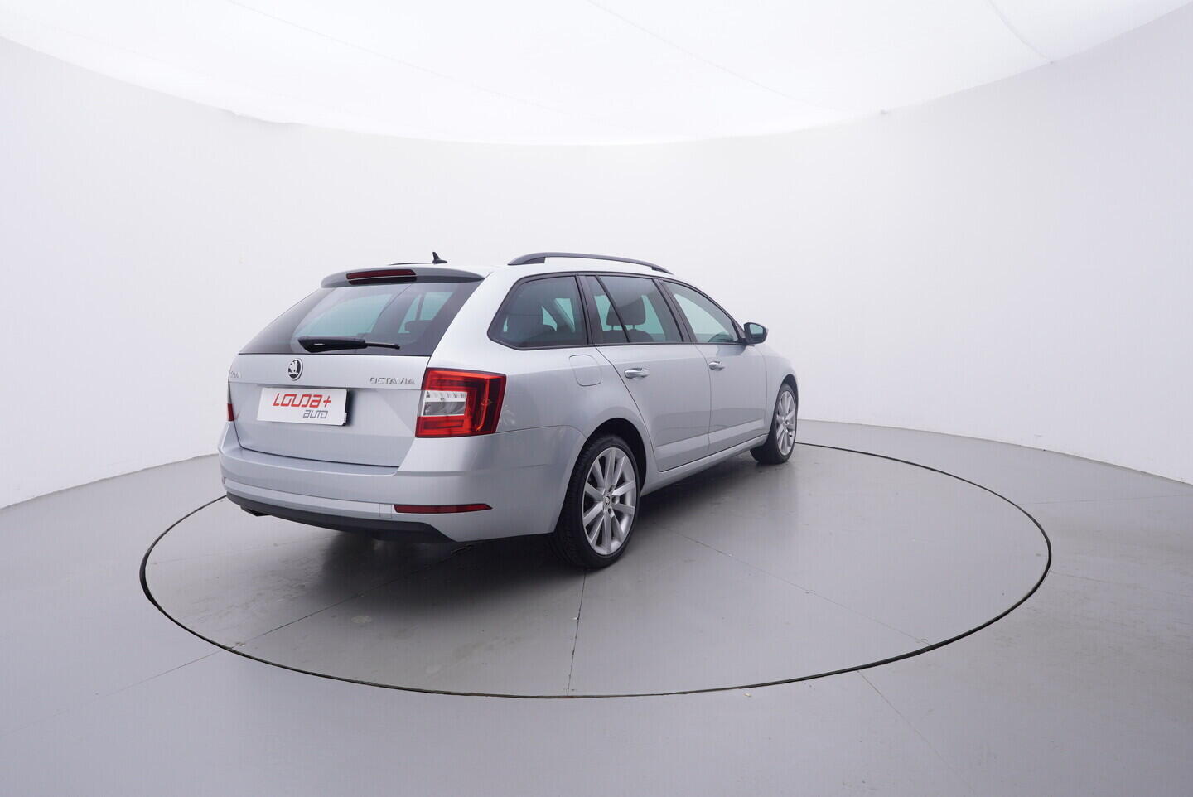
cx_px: 596
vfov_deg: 56.2
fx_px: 746
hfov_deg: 77.3
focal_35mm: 22
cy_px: 398
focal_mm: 15
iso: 200
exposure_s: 1/80
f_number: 5
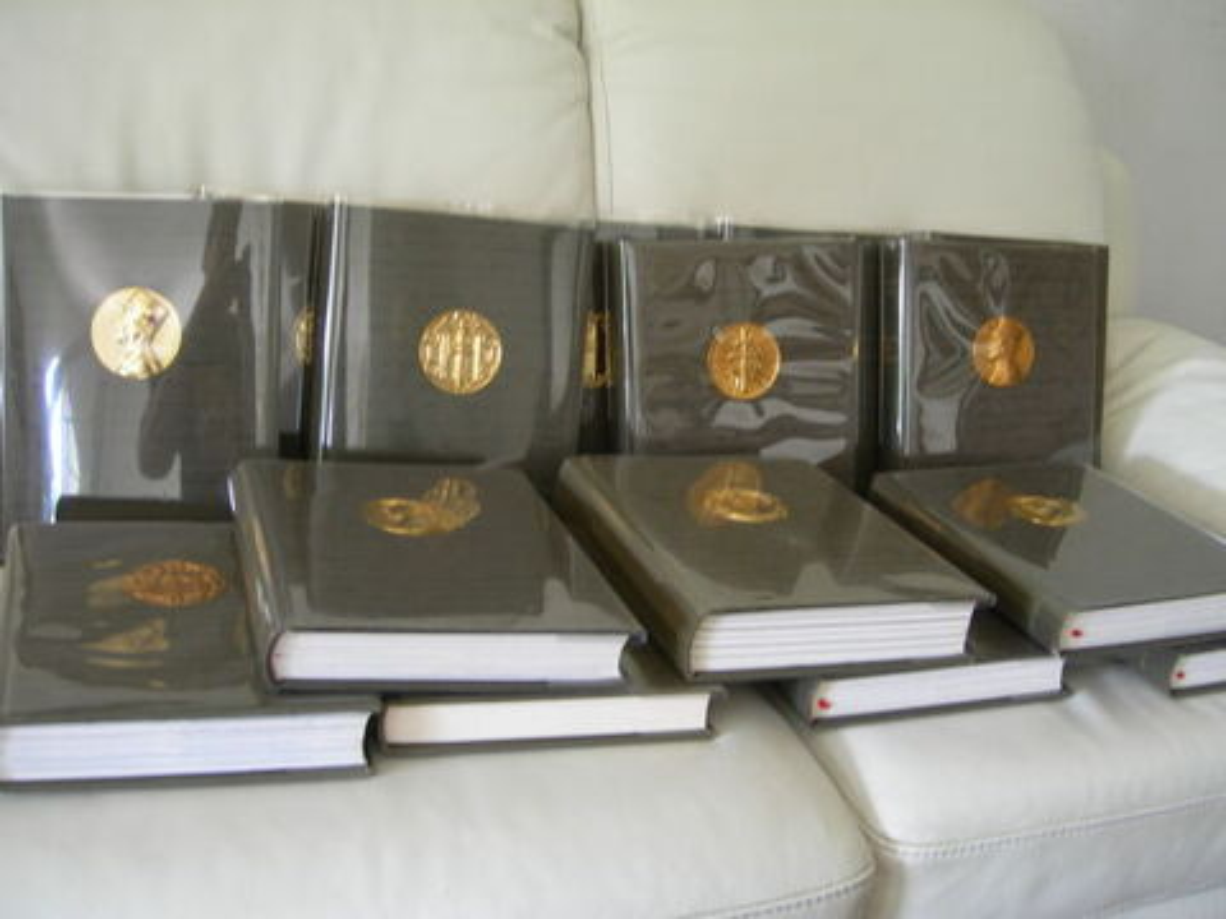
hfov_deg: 49.0
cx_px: 613
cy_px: 460
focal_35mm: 38
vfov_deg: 37.7
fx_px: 1346
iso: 72
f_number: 2.8
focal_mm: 7.8
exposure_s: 1/3.7
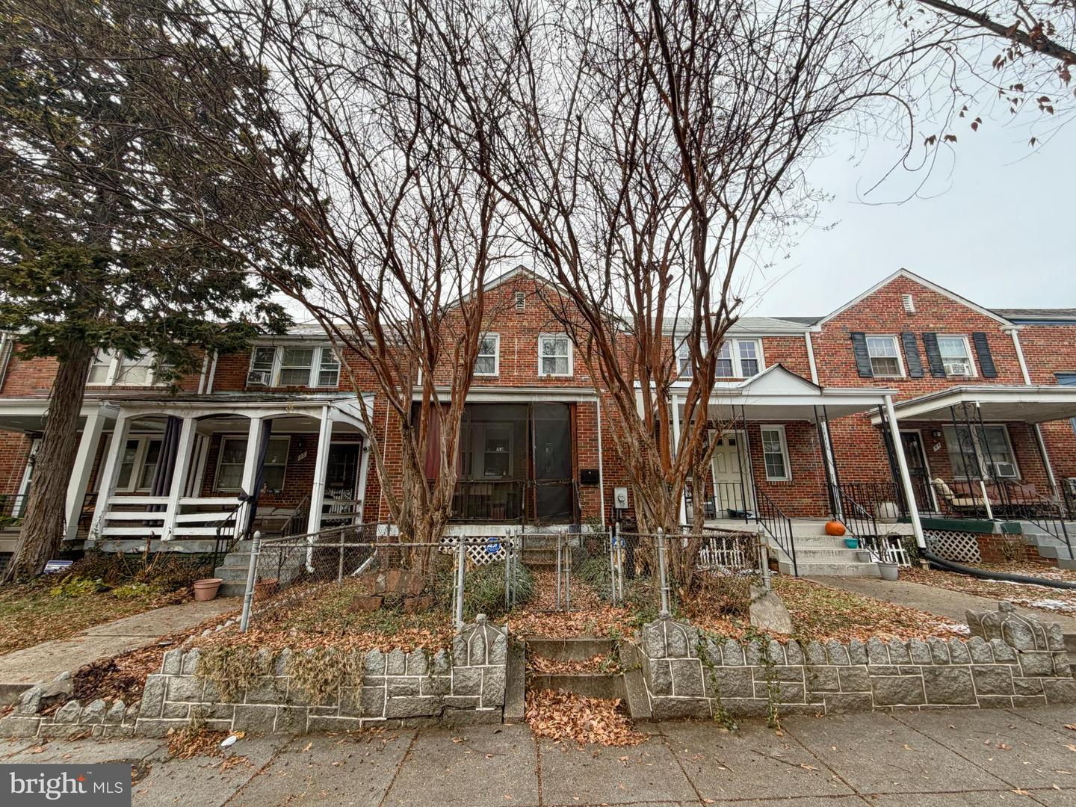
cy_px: 404
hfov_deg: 102.1
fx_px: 435
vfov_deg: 85.7
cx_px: 538
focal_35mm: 14
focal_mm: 2.22
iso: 40
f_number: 2.2
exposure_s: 1/225
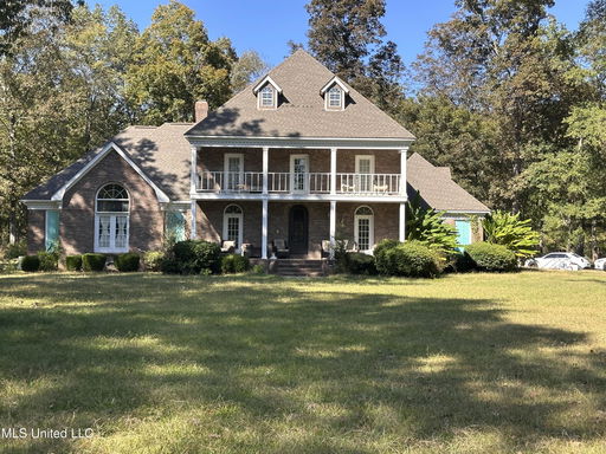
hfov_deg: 39.7
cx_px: 303
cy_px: 227
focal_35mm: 48
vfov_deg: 30.3
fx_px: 840
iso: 64
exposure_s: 1/1199
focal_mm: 6.86
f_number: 1.78
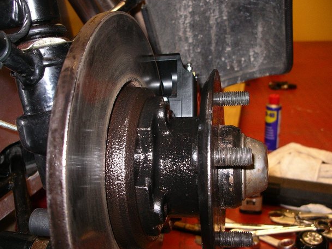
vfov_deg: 36.8
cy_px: 120
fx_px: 374
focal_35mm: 39
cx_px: 166
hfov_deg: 47.9
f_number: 2.8
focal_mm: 7.8
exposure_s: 1/40
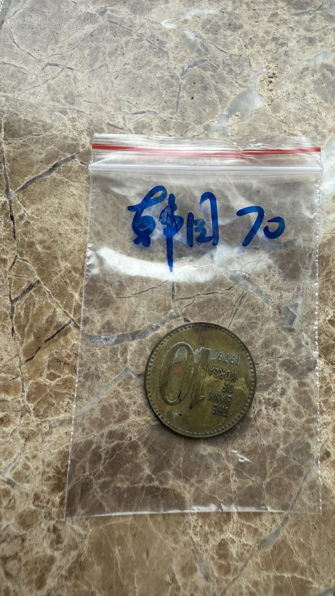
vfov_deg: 69.9
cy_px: 298
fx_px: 426
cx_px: 206
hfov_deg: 42.6
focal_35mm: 27
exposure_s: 1/131
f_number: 2.2
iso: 40
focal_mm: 2.22
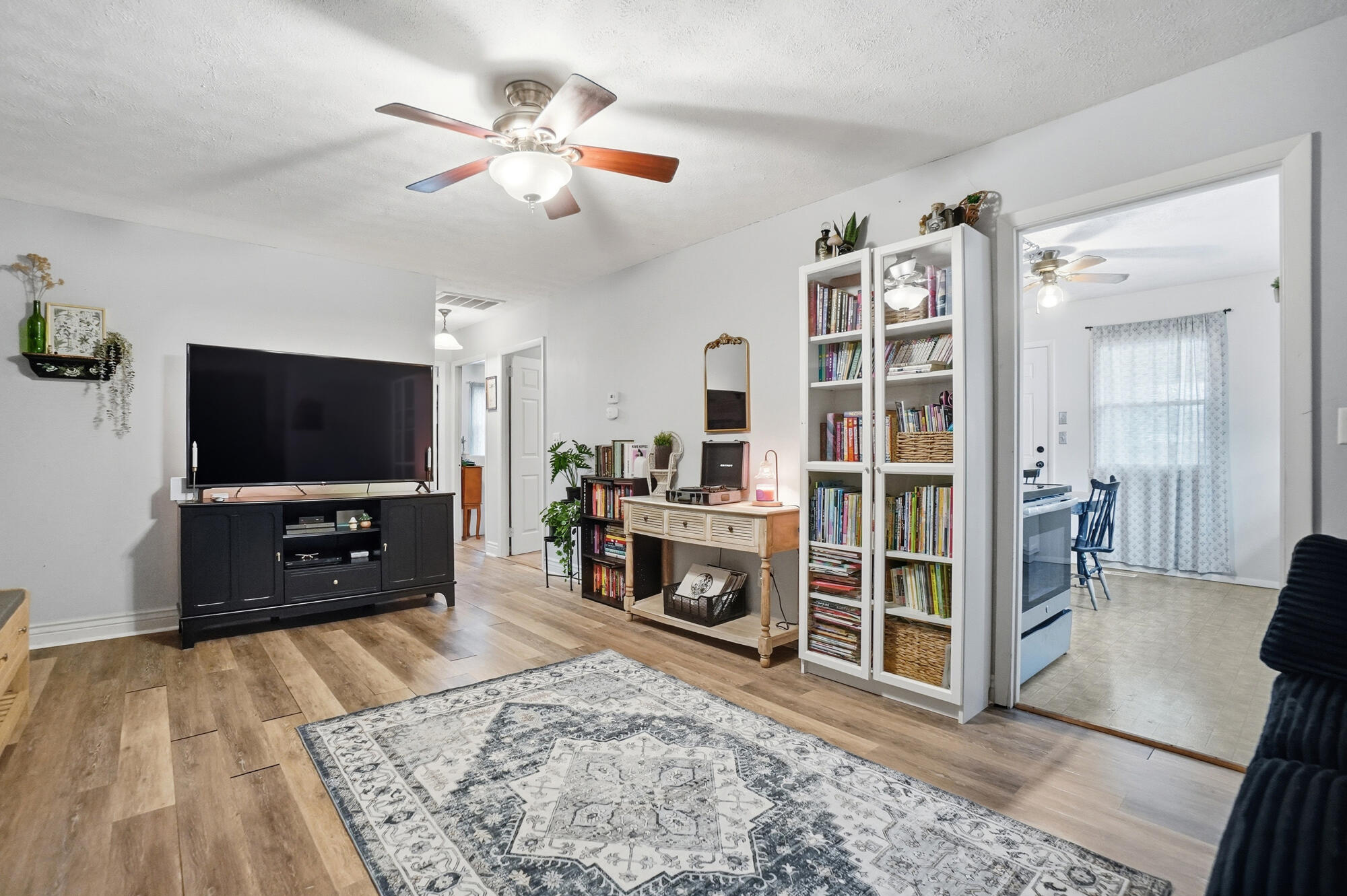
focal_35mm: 15
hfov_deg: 100.4
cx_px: 674
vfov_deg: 77.3
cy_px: 448
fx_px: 561
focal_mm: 10
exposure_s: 1/60
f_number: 4
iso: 100
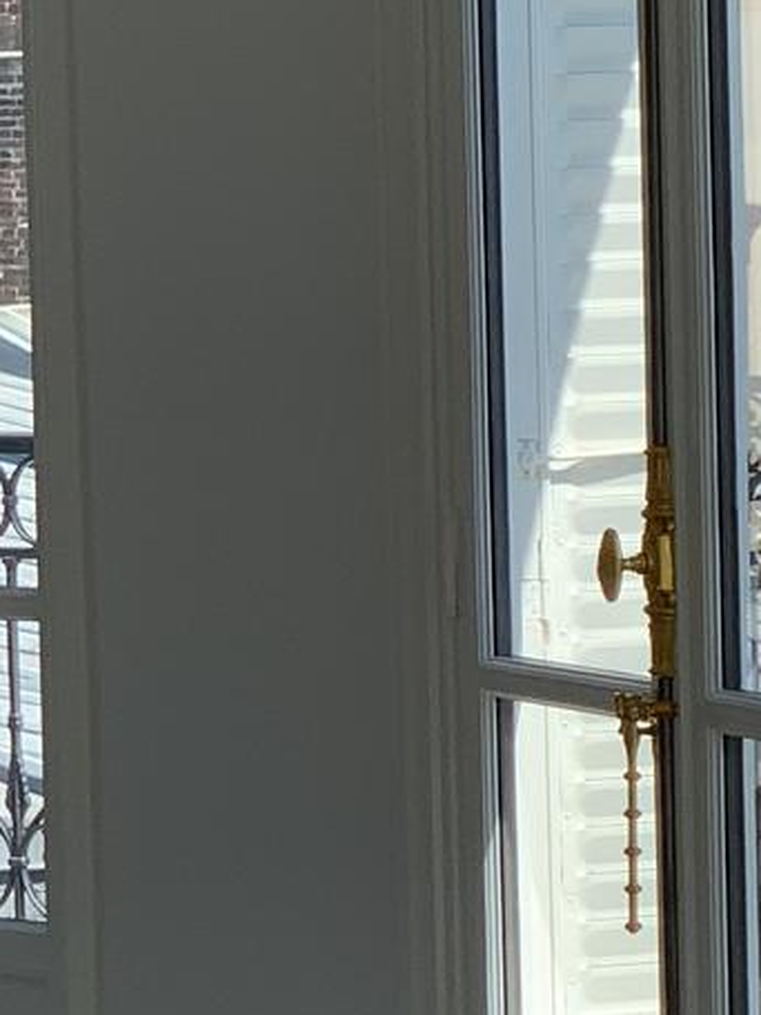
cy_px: 599
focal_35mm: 219
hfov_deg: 6.7
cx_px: 1155
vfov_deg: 9.0
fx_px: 6419
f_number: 2.4
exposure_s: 1/372
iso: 16
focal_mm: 6
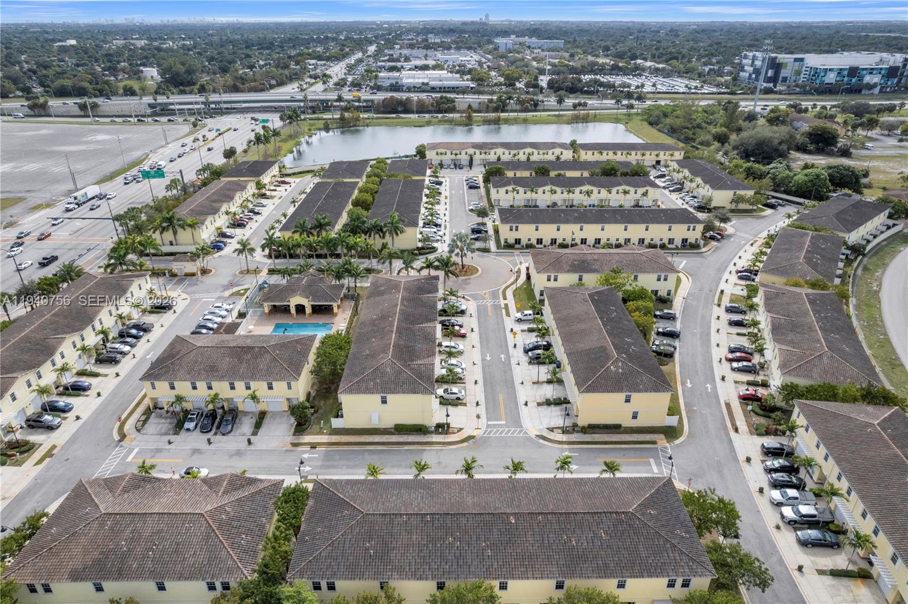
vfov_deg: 57.2
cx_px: 454
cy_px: 302
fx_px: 555
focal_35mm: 22
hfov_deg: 78.6
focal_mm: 8.38
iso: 140
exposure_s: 1/2500
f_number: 2.8
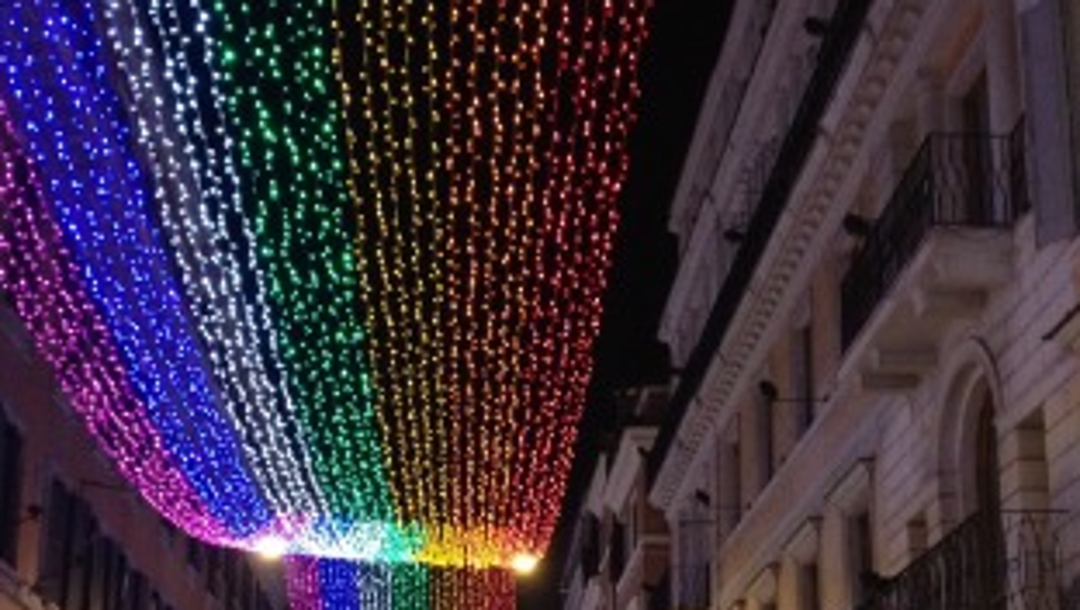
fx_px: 1662
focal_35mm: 58
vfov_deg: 20.3
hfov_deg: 35.9
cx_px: 428
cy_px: 575
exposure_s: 1/20
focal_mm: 4.28
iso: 400
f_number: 2.4
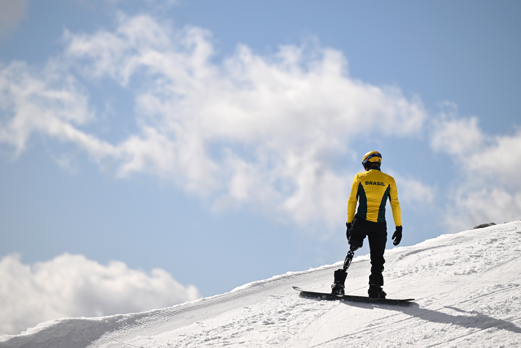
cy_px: 174
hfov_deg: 10.3
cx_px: 260
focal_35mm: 200
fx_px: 2894
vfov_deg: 6.9
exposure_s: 1/6400
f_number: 3.5
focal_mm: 200
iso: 160
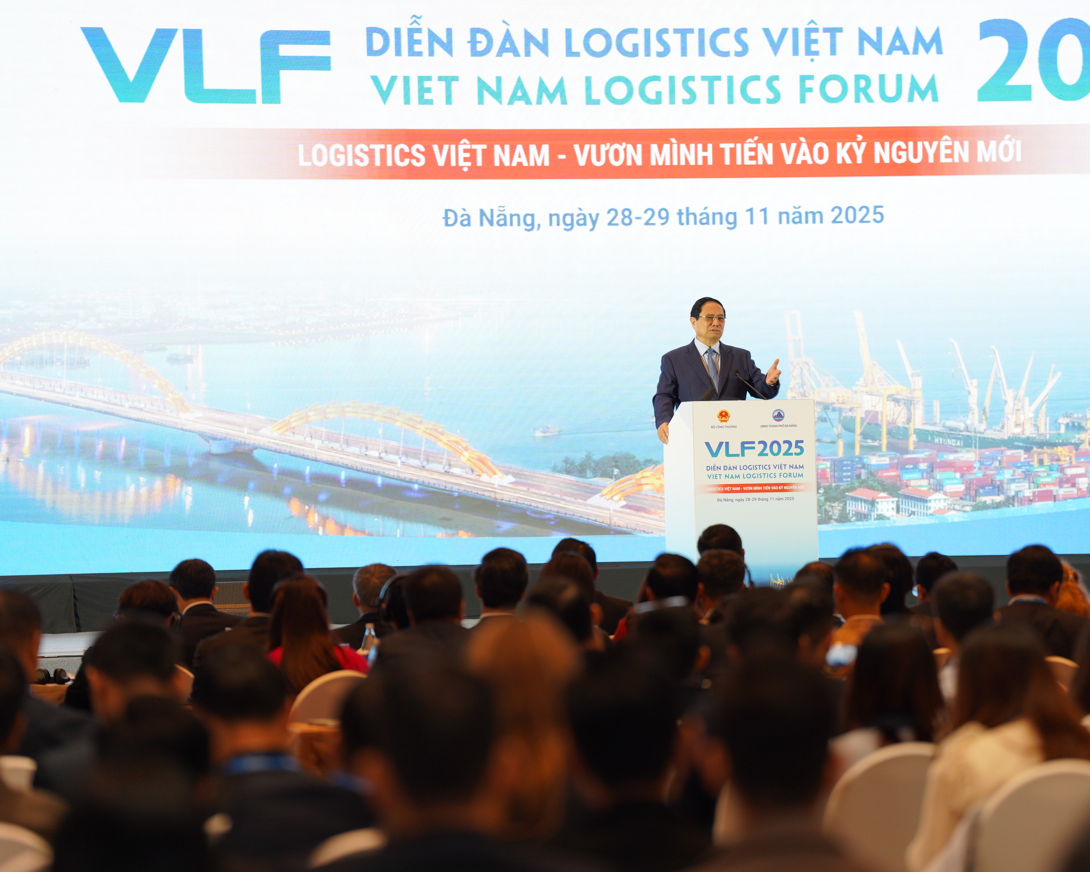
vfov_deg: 7.4
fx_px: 6742
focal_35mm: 209
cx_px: 626
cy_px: 435
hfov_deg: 9.2
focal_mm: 185
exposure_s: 1/250
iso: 800
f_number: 3.2
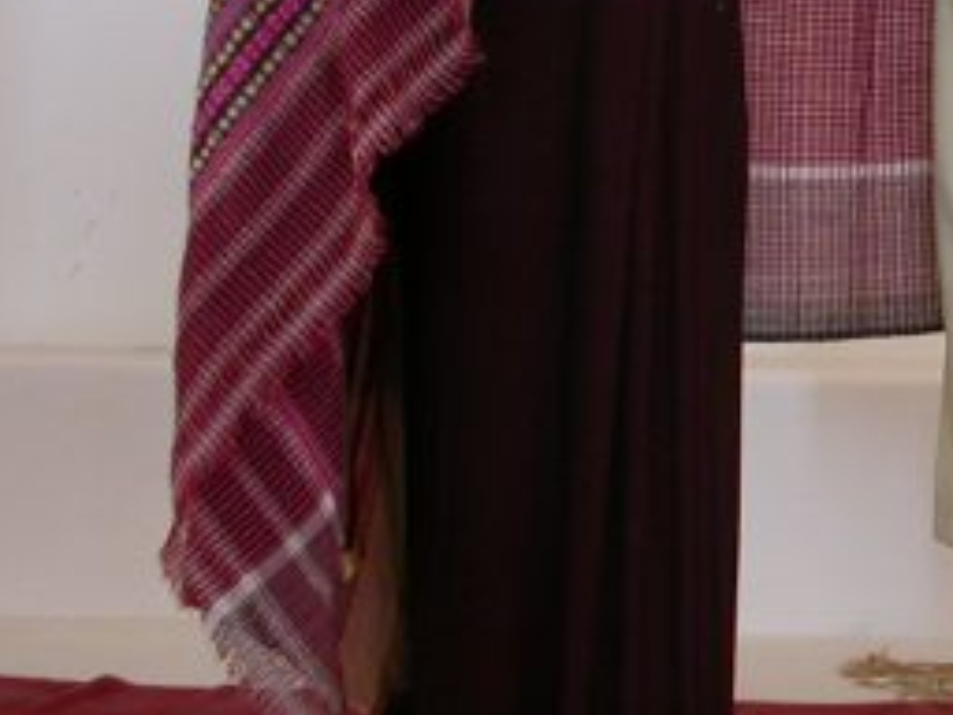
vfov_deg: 11.2
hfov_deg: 14.4
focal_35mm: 131
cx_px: 1236
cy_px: 56
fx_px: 3607
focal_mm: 8.7
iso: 100
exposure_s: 1/5
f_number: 2.7
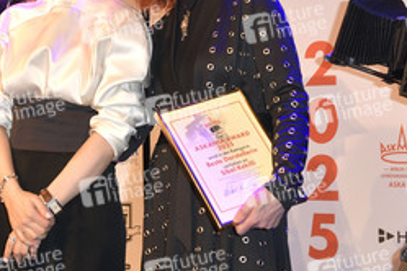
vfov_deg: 17.8
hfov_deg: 26.5
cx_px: 143
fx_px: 859
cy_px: 65
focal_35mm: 76
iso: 1250
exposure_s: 1/200
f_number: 5.6
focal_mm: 42
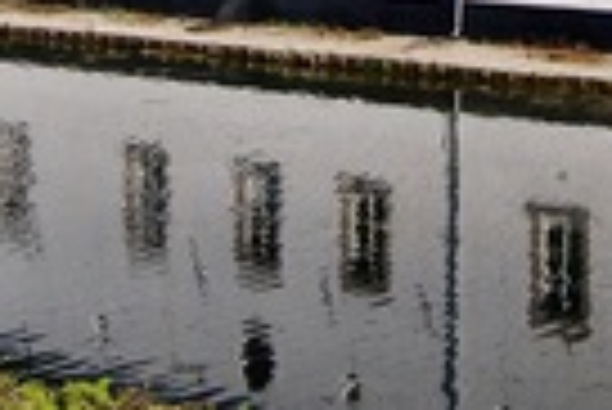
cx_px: 450
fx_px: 1549
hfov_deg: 22.2
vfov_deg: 14.0
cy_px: -239
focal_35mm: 91
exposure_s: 1/320
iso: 200
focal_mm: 18
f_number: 9
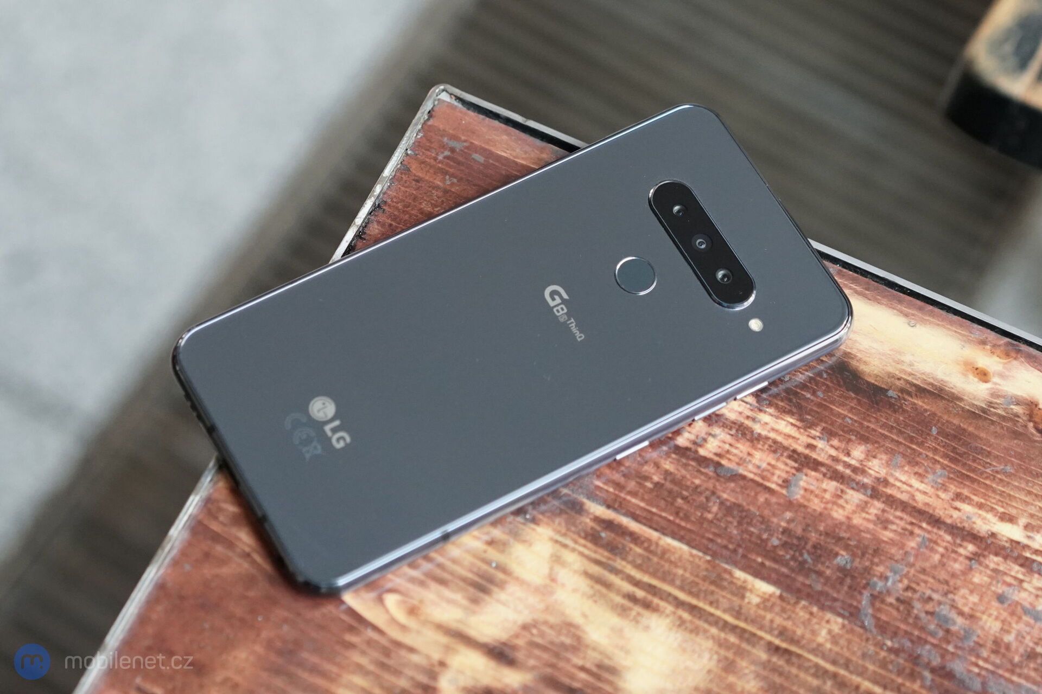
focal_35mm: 55
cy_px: 347
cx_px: 521
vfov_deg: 24.6
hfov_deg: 36.2
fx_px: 1592
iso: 4000
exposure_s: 1/800
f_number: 3.5
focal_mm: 55
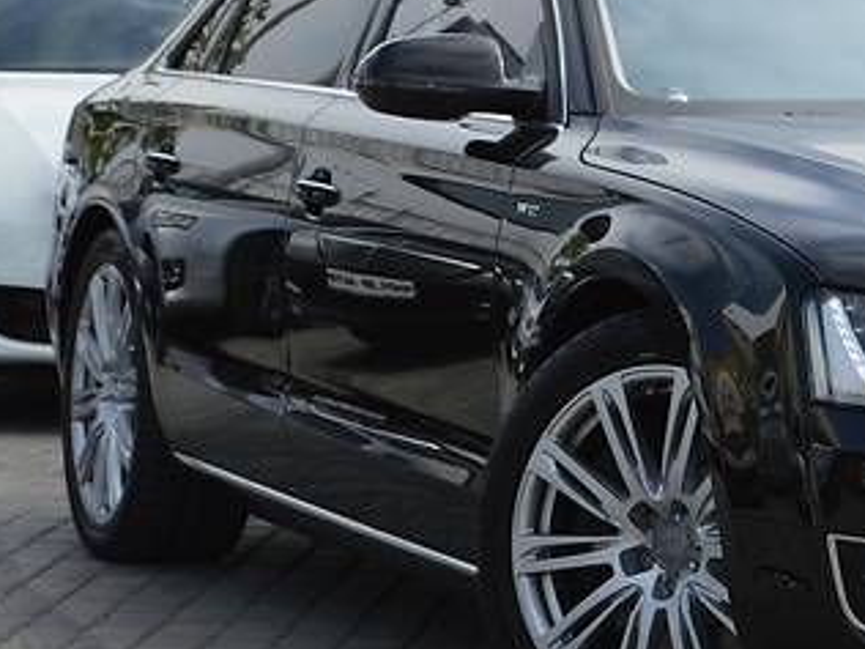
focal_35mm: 190
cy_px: 246
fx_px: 4748
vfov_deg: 7.8
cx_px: 950
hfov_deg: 10.3
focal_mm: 52
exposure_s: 1/200
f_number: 7.1
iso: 100
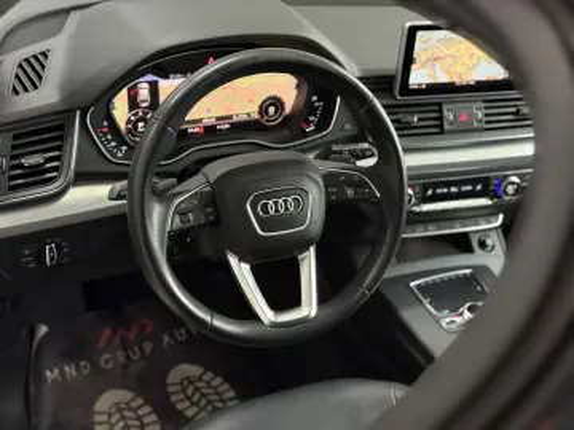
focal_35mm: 48
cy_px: 215
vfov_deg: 30.3
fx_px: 796
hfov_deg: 39.7
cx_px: 287
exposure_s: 1/33
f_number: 1.78
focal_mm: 6.76
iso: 400
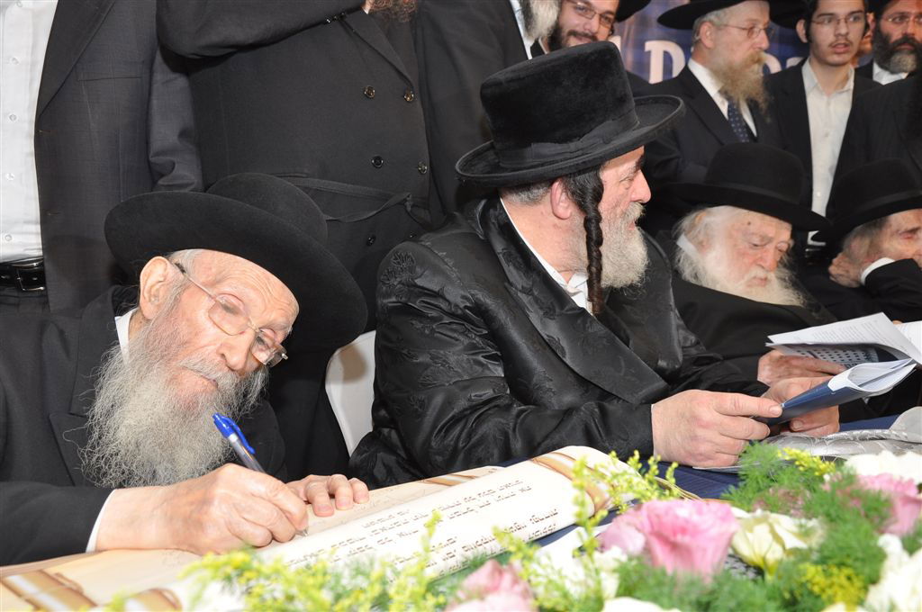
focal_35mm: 42
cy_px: 306
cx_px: 461
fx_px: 1074
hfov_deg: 46.5
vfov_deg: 31.8
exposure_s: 1/60
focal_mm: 28
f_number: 6.3
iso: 500
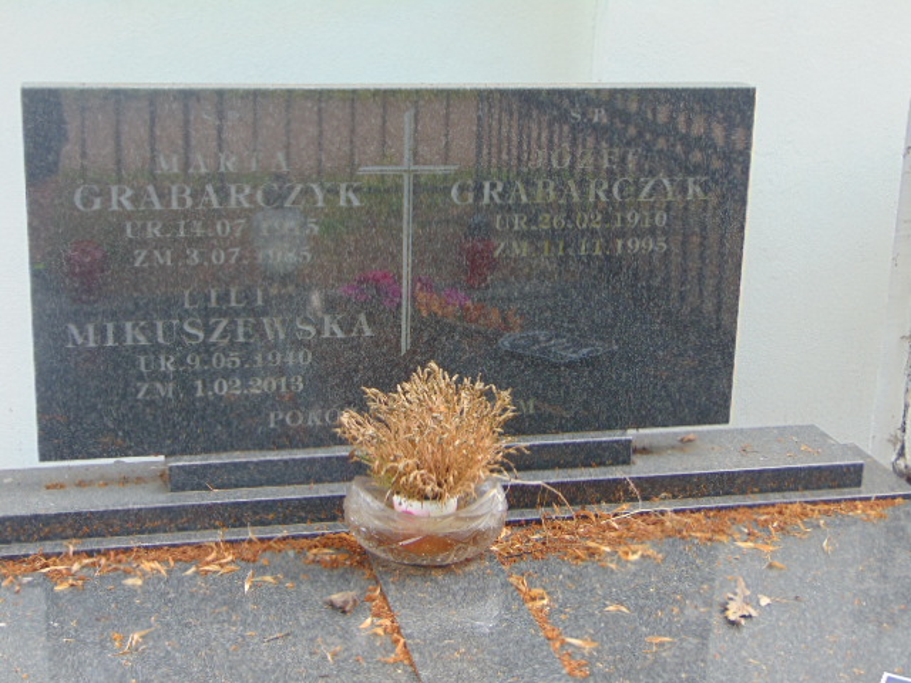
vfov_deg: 24.4
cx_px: 456
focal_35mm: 60
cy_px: 342
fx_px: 1579
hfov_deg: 32.2
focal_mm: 10.8
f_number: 3.6
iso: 80
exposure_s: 1/30
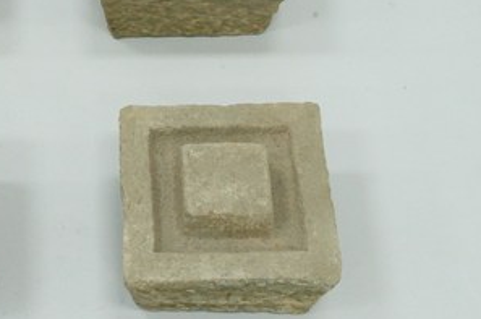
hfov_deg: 17.9
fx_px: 1508
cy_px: 77
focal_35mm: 113
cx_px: 57
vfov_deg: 12.0
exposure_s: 1/15
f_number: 9
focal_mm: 35
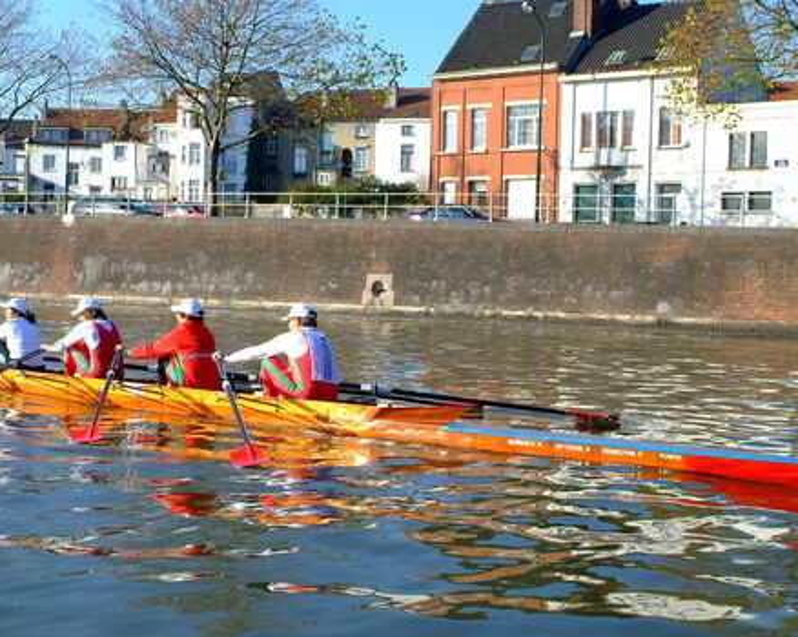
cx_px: 310
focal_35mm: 54
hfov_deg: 34.6
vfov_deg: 28.1
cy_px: 335
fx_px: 1275
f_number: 9.5
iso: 400
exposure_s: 1/350
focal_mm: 28
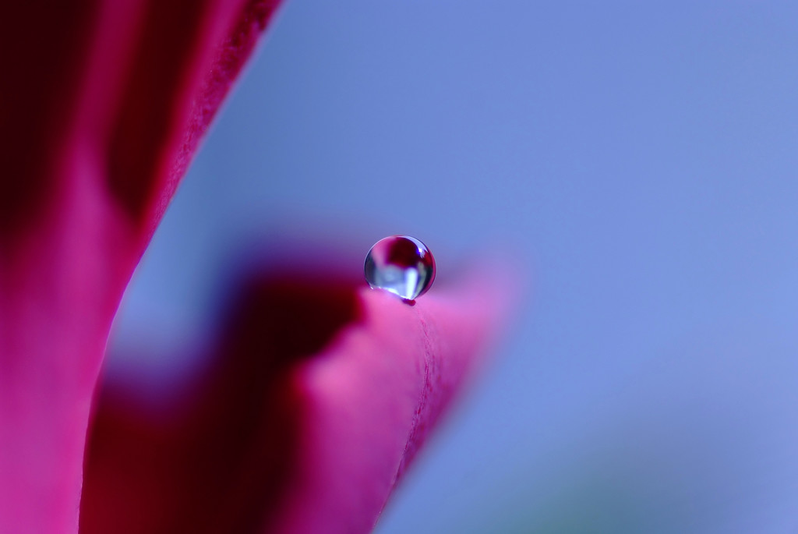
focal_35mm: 135
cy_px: 267
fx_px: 2995
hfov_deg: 15.2
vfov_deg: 10.2
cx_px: 399
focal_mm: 90
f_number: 5.6
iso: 250
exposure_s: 1/500
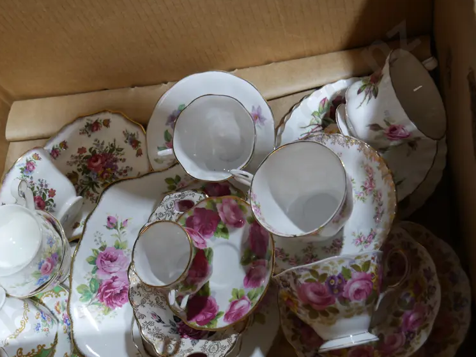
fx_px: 605
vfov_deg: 32.7
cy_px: 227
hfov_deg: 42.2
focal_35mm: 44
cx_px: 151
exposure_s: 1/60
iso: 320
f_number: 3.6
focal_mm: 16
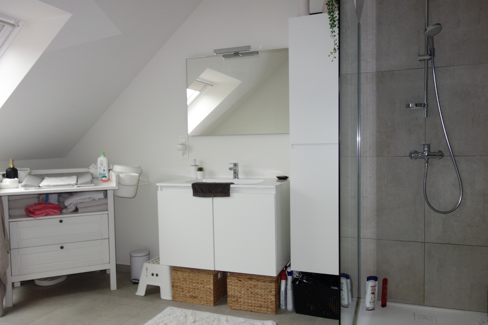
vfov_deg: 46.4
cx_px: 244
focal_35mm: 28
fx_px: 380
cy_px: 162
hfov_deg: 65.5
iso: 125
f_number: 1.8
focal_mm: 10.4
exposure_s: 1/30
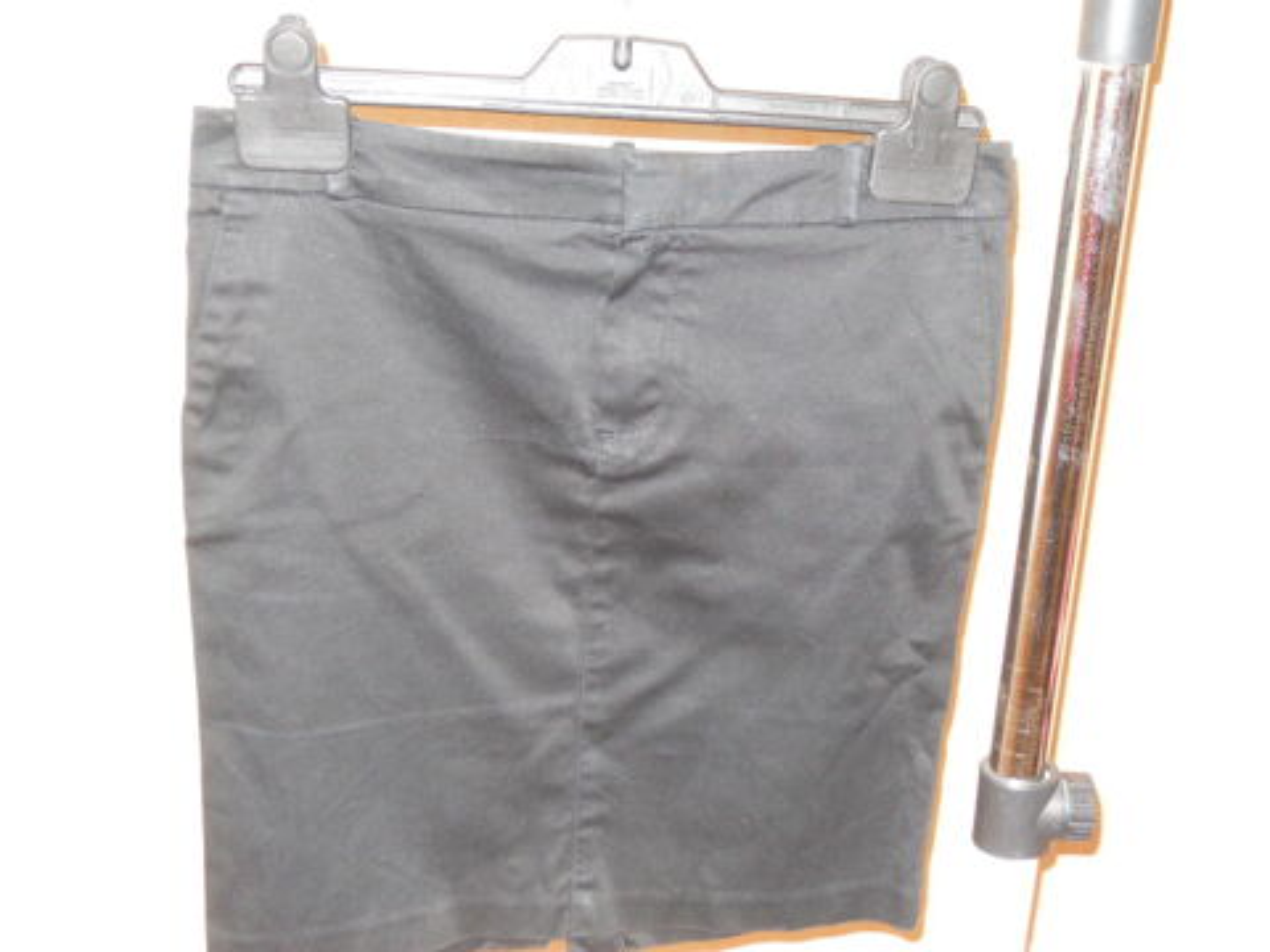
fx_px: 1504
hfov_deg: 45.8
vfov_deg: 35.1
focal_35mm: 41
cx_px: 635
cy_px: 476
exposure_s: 1/30
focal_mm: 7.3
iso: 500
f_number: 3.2
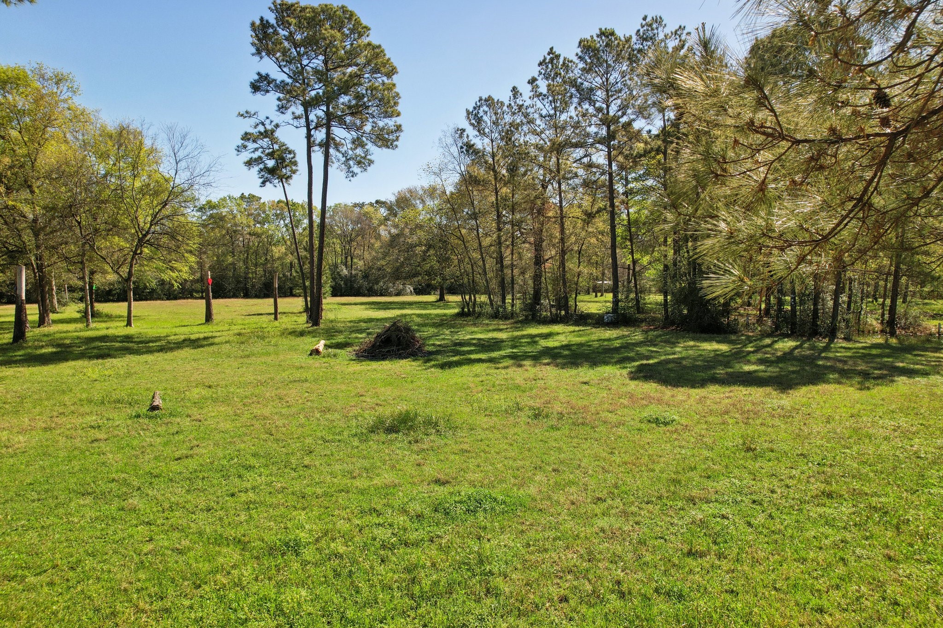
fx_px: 576
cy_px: 314
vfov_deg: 57.2
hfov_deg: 78.6
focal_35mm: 22
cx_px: 472
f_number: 2.8
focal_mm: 8.4
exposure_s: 1/100
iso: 110
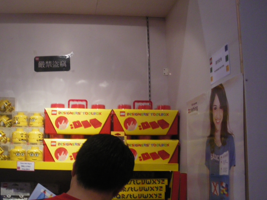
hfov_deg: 39.2
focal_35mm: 48
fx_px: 370
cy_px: 113
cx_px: 91
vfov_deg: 30.2
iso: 400
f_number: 3.5
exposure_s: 1/60
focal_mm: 6.3
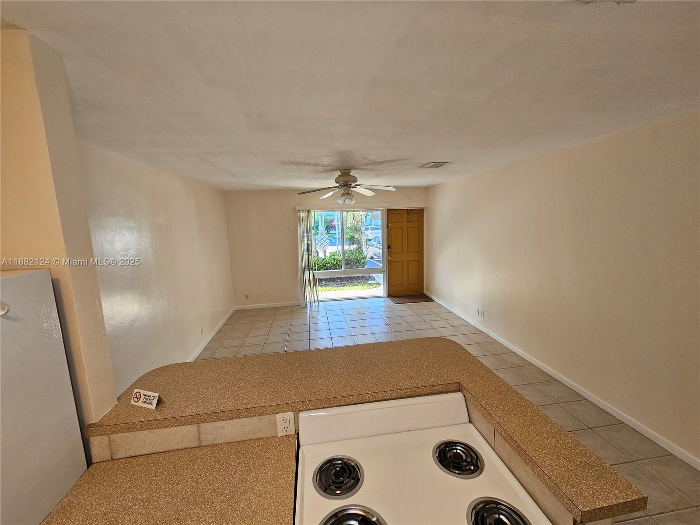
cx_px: 350
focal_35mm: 13
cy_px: 262
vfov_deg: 89.9
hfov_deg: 106.2
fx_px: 263
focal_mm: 2.2
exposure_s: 1/60
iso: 125
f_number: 2.2
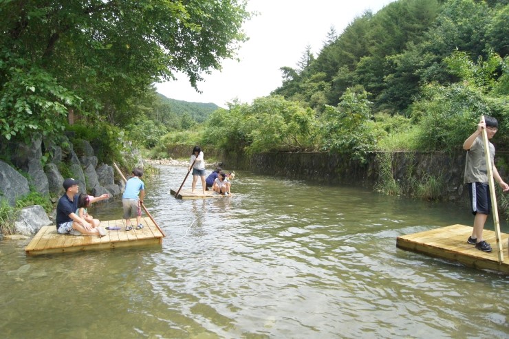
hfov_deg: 67.4
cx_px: 254
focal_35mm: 27
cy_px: 170
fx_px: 382
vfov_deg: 47.9
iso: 1600
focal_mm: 18
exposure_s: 1/4000
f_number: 4.5
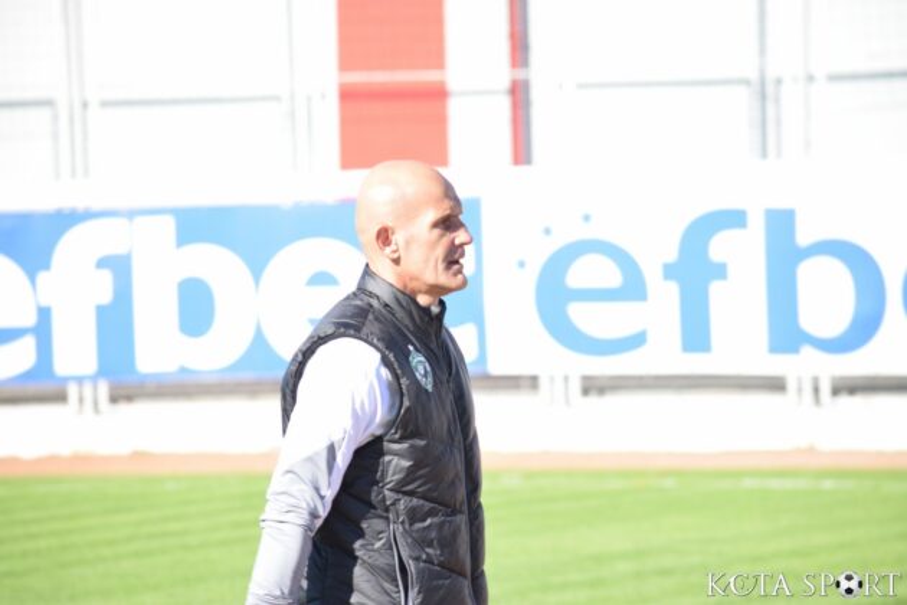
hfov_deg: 7.6
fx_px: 6802
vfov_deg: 5.1
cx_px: 454
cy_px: 302
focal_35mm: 270
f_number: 5
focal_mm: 180
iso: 400
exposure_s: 1/800
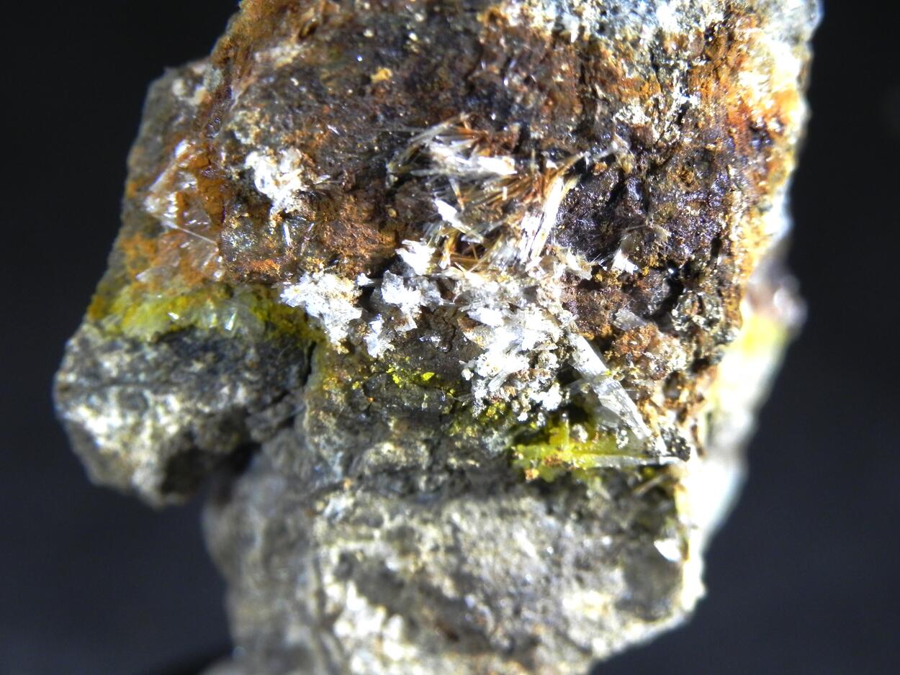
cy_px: 338
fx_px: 2730
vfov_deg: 14.1
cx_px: 450
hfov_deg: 18.7
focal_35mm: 105
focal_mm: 18.8
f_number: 4
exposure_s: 1/28.7
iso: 313
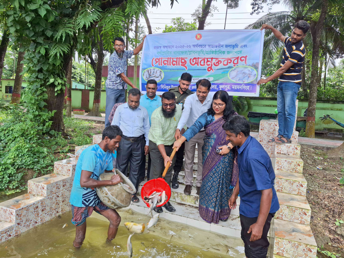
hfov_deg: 73.9
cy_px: 129
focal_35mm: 23
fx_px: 229
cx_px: 172
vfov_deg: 58.9
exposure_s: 1/269
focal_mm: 5.54
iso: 40
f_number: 1.8
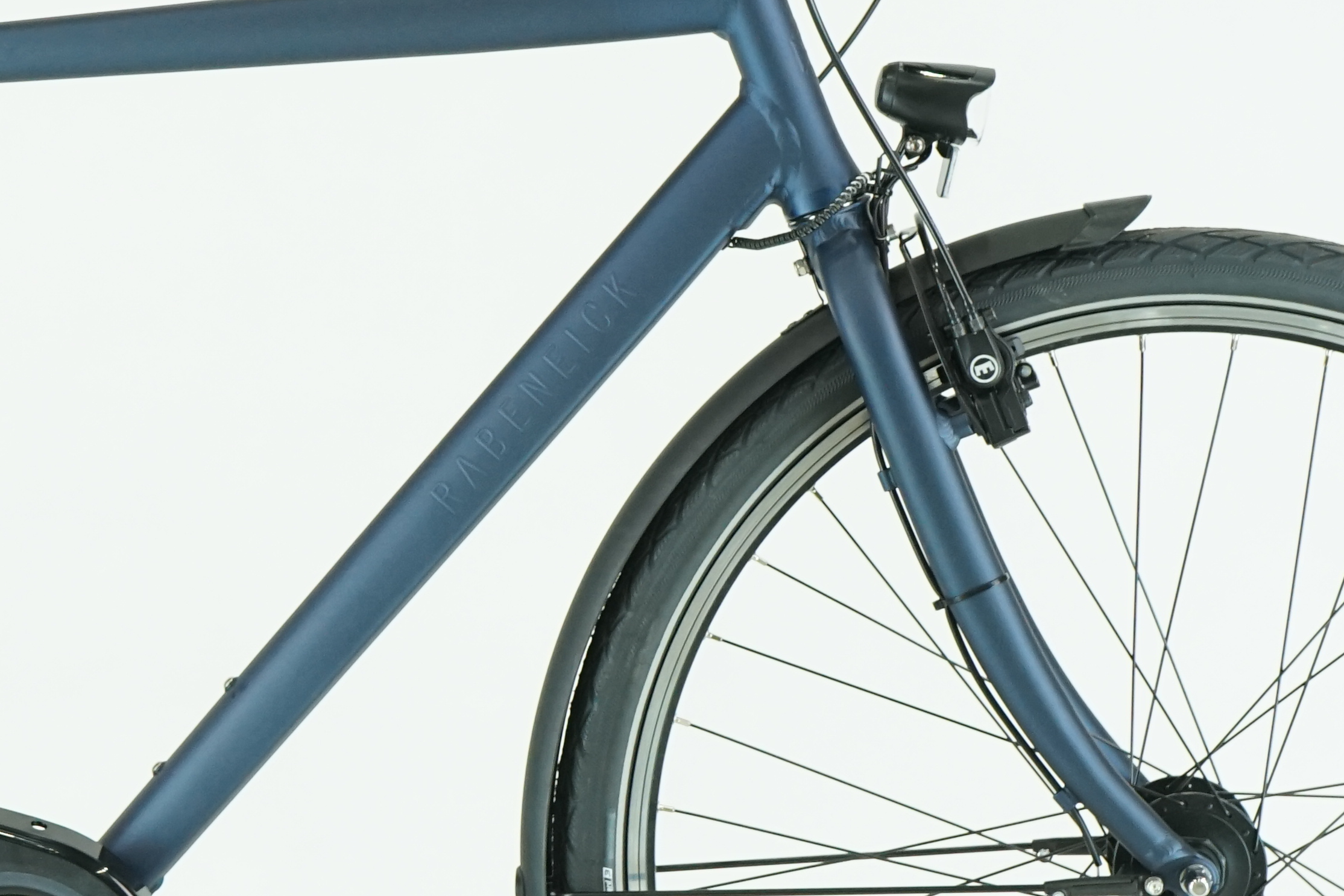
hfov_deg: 14.6
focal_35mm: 140
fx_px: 5226
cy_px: 388
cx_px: 271
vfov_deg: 9.8
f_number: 5.6
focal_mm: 52
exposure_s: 1/200
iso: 1600
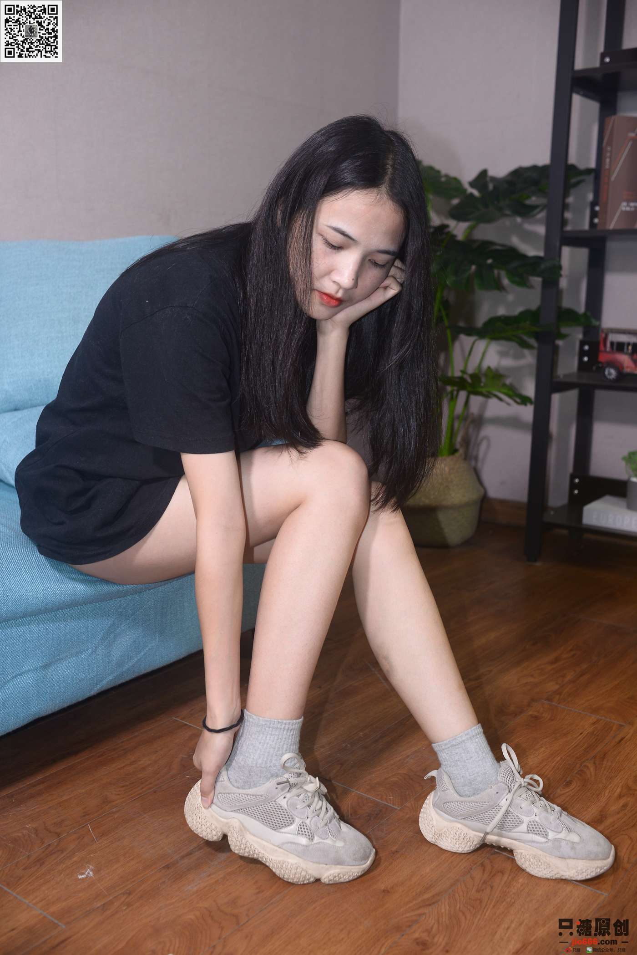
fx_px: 928
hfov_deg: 37.9
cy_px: 478
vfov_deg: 54.4
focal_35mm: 35
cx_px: 318
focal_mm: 35
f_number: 5
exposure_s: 1/100
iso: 500
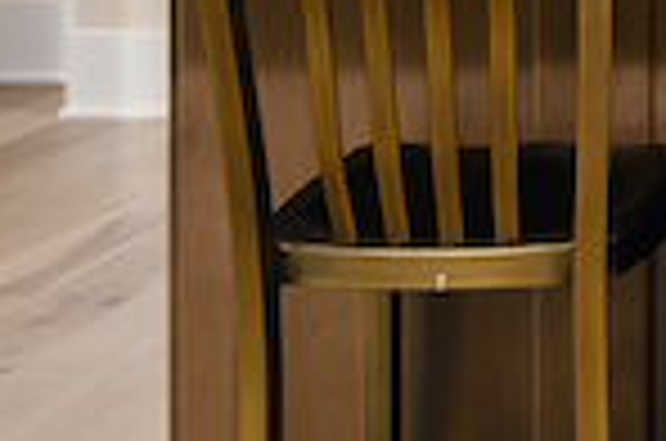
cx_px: 1422
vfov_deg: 9.1
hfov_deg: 12.0
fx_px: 2732
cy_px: -97
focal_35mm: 148
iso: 200
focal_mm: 19
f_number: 10
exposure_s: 1/200
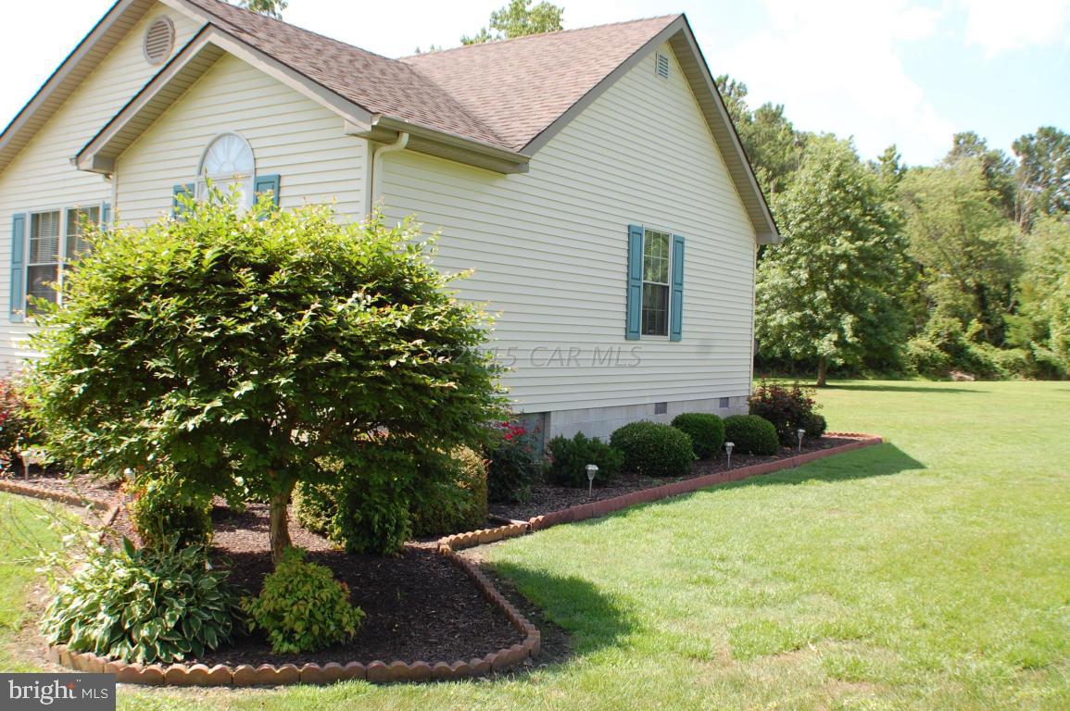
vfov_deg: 29.8
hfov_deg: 43.6
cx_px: 535
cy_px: 356
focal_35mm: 45
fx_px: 1336
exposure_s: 1/200
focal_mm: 30
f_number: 7.1
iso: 200
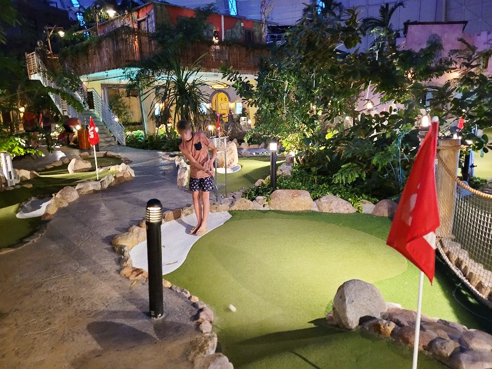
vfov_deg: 53.1
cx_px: 246
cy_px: 184
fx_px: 370
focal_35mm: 26
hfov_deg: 67.3
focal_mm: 5.4
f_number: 1.8
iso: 640
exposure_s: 1/25
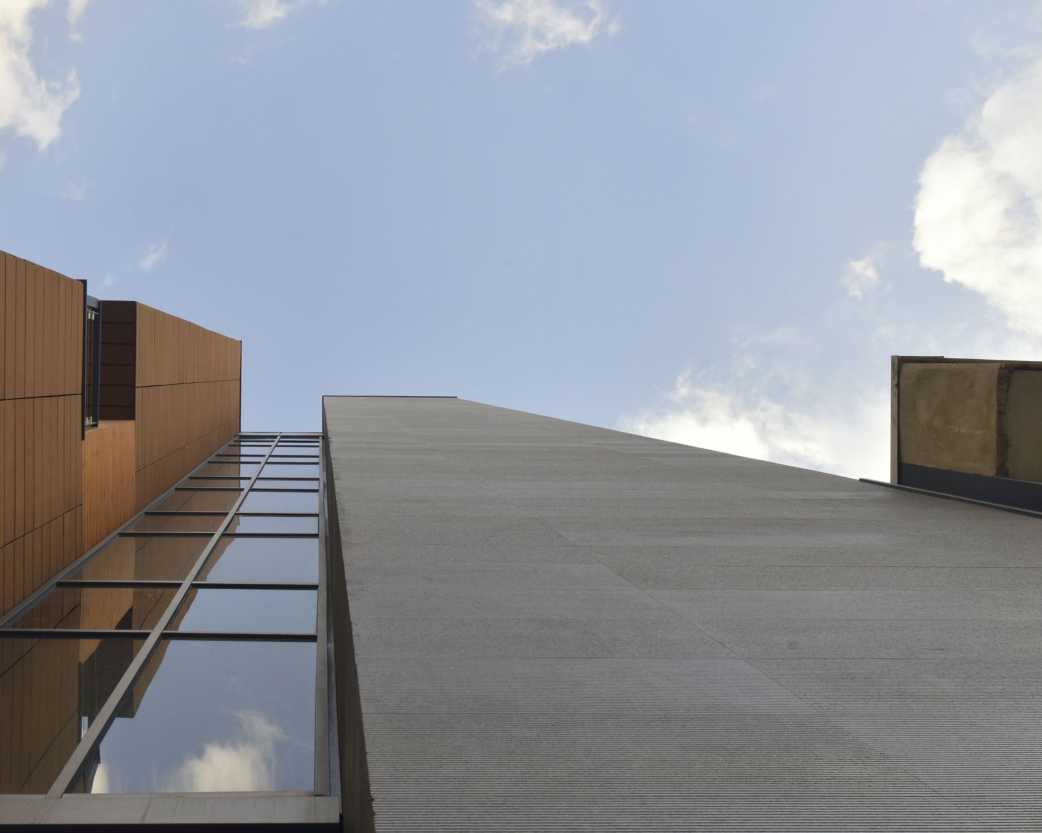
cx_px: 396
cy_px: 371
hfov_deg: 49.8
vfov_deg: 41.1
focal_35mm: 36
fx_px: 1110
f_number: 9
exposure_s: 1/60
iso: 400
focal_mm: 24
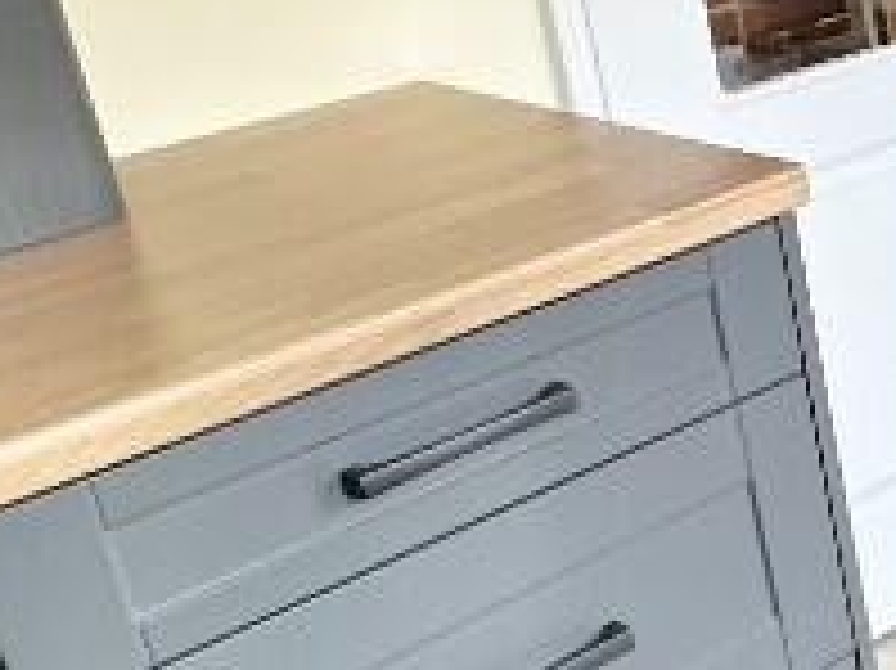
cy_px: 243
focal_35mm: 72
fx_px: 1863
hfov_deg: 21.2
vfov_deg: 20.4
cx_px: 1463
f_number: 2.2
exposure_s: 1/99
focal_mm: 2.22
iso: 160
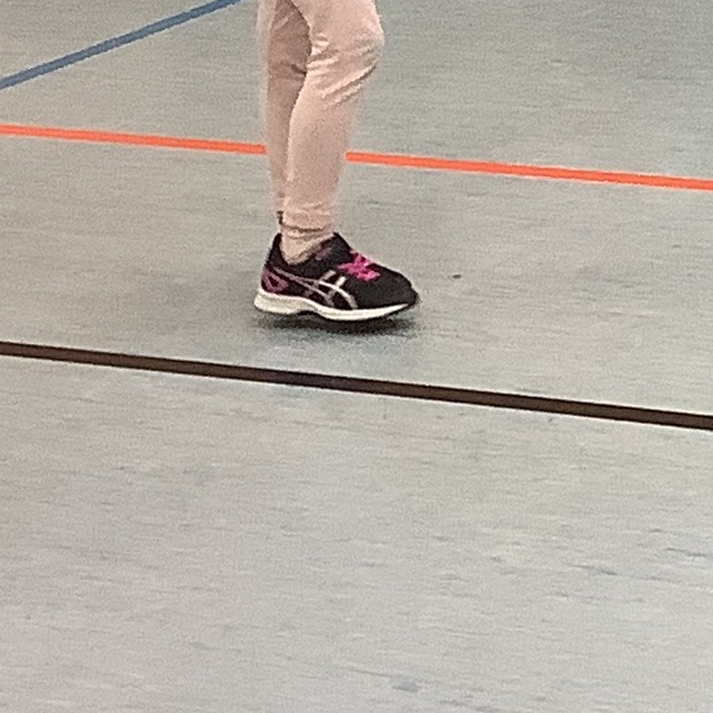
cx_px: 958
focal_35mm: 164
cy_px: -167
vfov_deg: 10.5
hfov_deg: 10.4
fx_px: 3822
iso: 100
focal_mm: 3.3
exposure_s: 1/50
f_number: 2.4
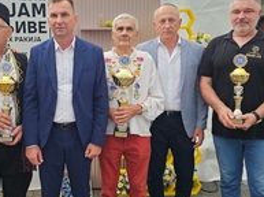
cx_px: 97
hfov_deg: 43.5
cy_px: 85
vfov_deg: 33.4
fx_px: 327
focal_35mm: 43
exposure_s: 1/120
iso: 500
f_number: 1.7
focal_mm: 6.3
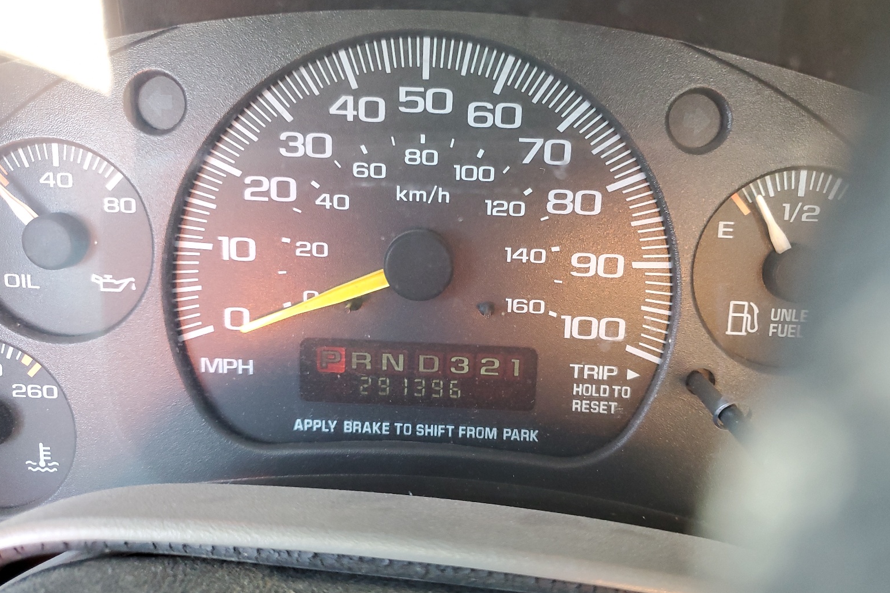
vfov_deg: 46.4
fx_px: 692
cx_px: 457
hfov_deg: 65.5
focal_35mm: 28
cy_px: 304
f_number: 1.5
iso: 203
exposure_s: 1/60.2
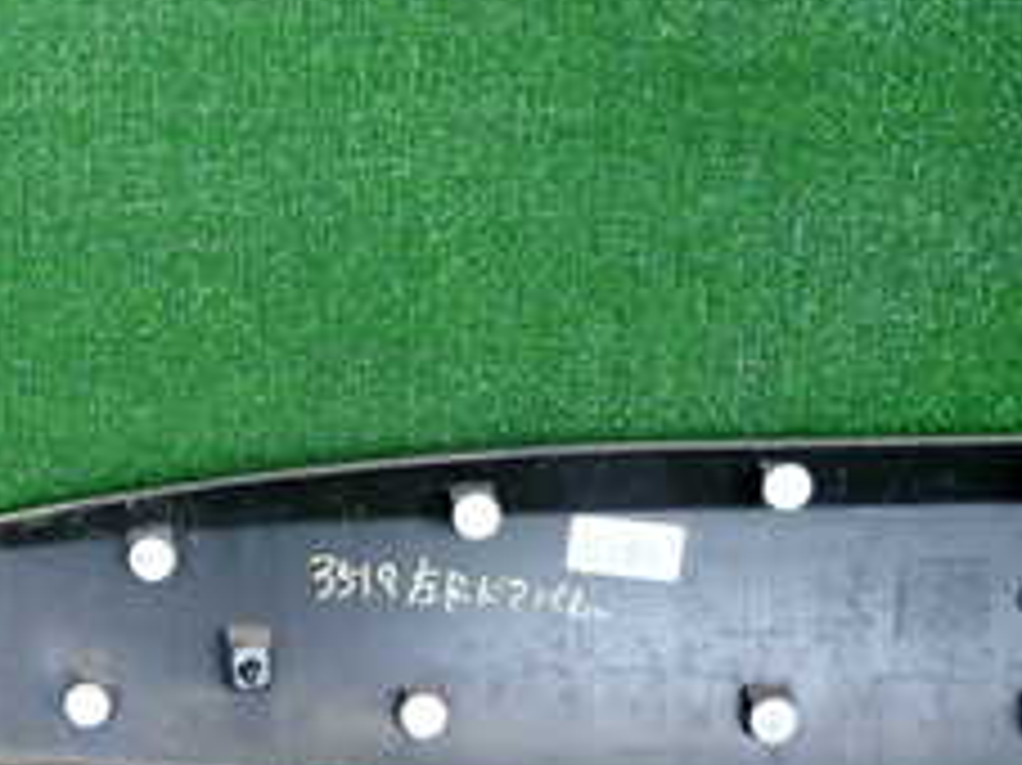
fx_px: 1948
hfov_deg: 28.1
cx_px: 72
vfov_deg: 22.2
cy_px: 364
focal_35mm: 66
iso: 200
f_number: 2
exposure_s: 1/100
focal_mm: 4.5
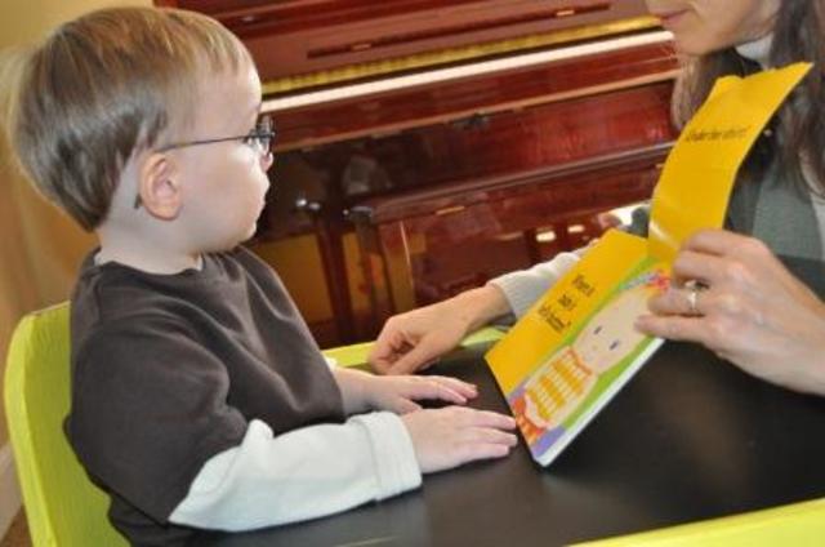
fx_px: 823
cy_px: 274
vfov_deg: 36.7
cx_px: 412
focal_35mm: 36
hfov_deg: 53.2
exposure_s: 1/60
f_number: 4
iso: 800
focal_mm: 24
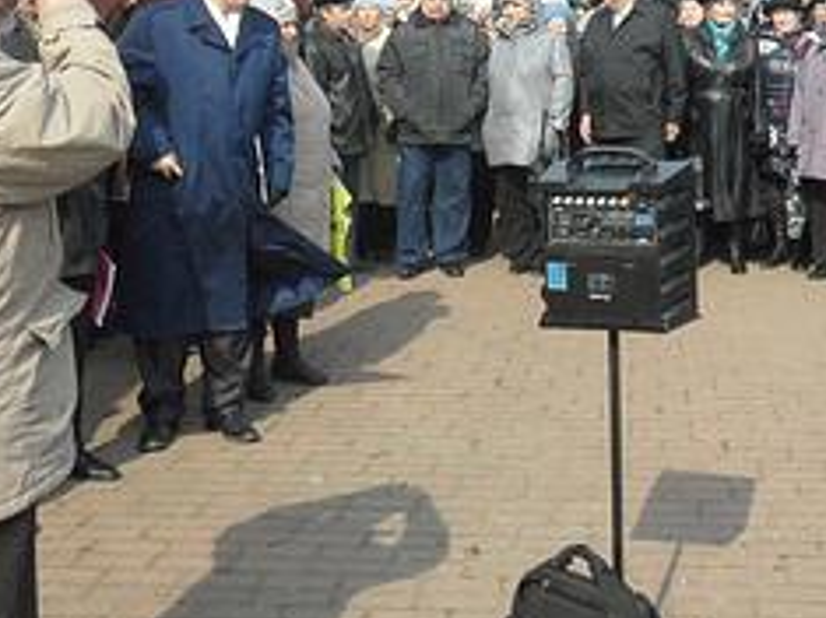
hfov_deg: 31.0
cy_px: 2
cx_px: 541
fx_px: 1479
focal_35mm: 62
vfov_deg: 22.7
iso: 200
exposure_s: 1/180
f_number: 8.9
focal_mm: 4.9
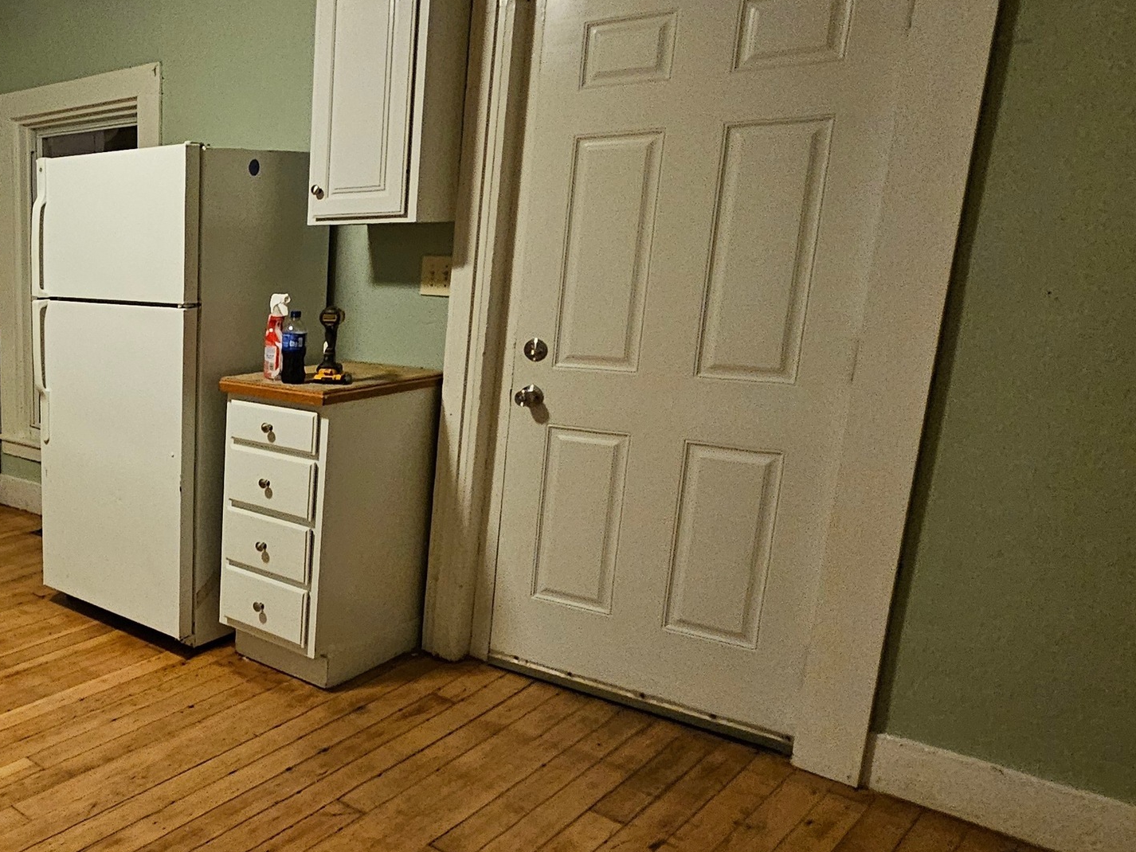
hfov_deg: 52.0
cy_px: 466
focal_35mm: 28
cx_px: 27
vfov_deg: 49.7
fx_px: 919
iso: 800
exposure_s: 1/24
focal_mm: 2.2
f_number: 2.2
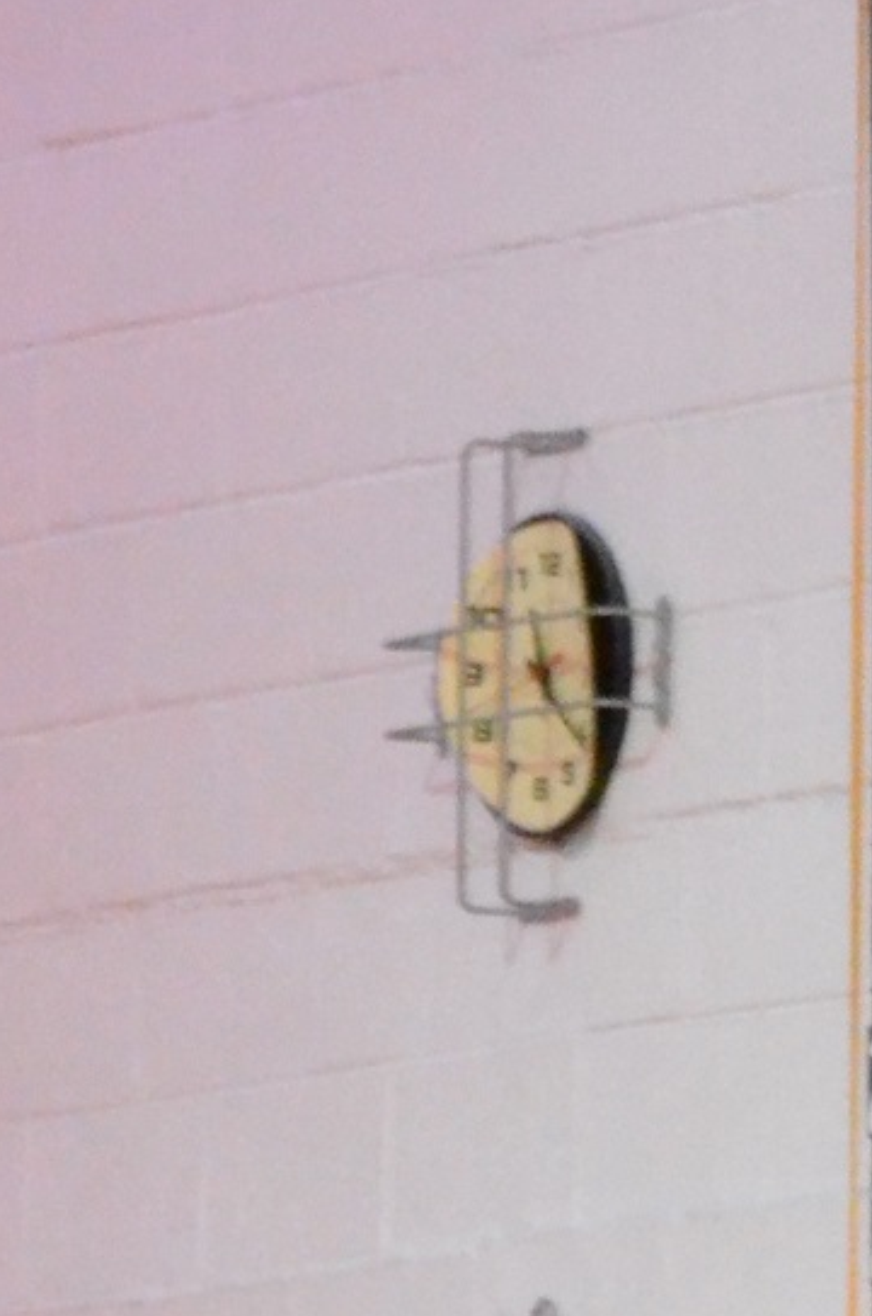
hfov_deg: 1.7
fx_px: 28775
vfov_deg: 2.6
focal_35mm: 789
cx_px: 608
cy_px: 2344
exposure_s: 1/320
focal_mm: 116
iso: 6400
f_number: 4.8
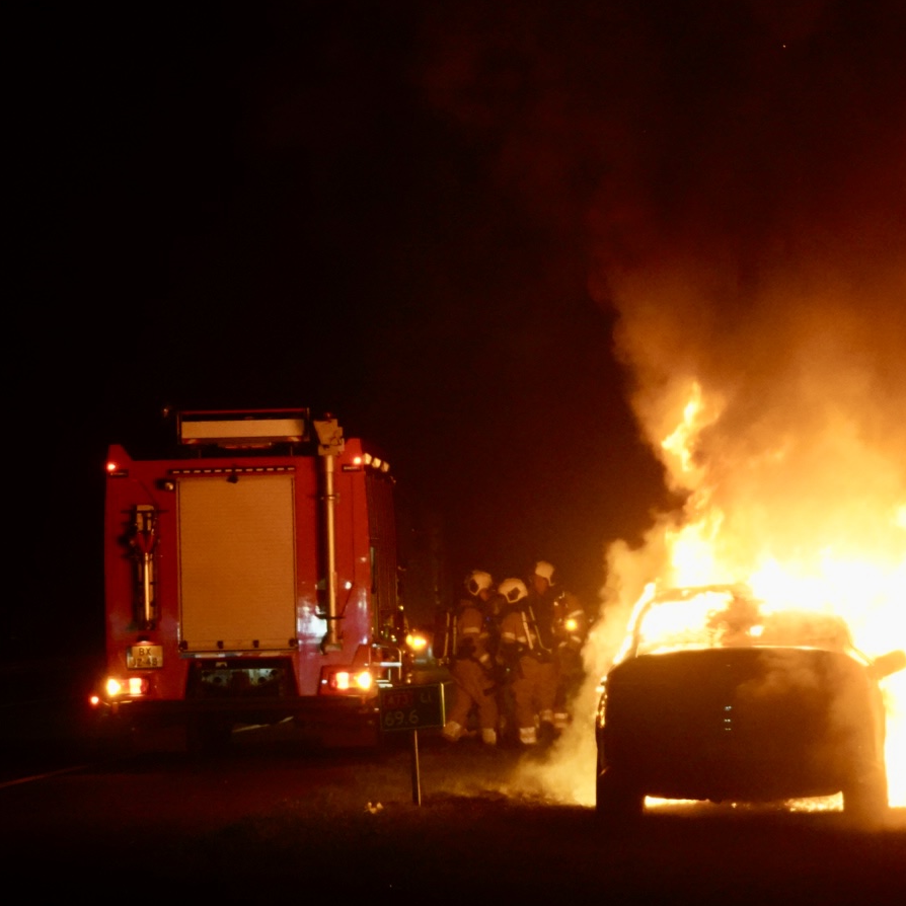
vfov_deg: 13.8
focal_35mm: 126
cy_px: 473
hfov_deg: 13.8
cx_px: 664
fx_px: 3731
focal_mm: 82
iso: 12800
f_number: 5.6
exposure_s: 1/125
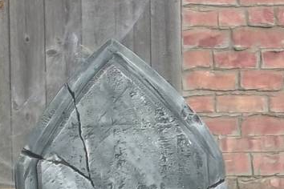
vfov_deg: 3.4
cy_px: 448
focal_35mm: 404
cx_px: 351
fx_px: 3187
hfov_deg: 5.1
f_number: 4.5
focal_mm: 15.4
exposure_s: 1/125
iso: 80
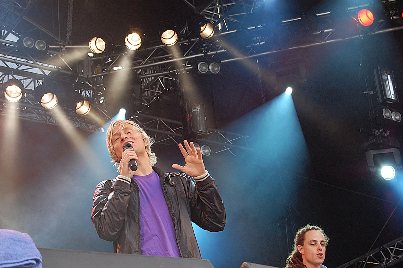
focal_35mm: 82
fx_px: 923
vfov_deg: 16.5
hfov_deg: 24.6
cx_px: 202
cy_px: 134
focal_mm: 55
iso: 800
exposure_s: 1/250
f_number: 8
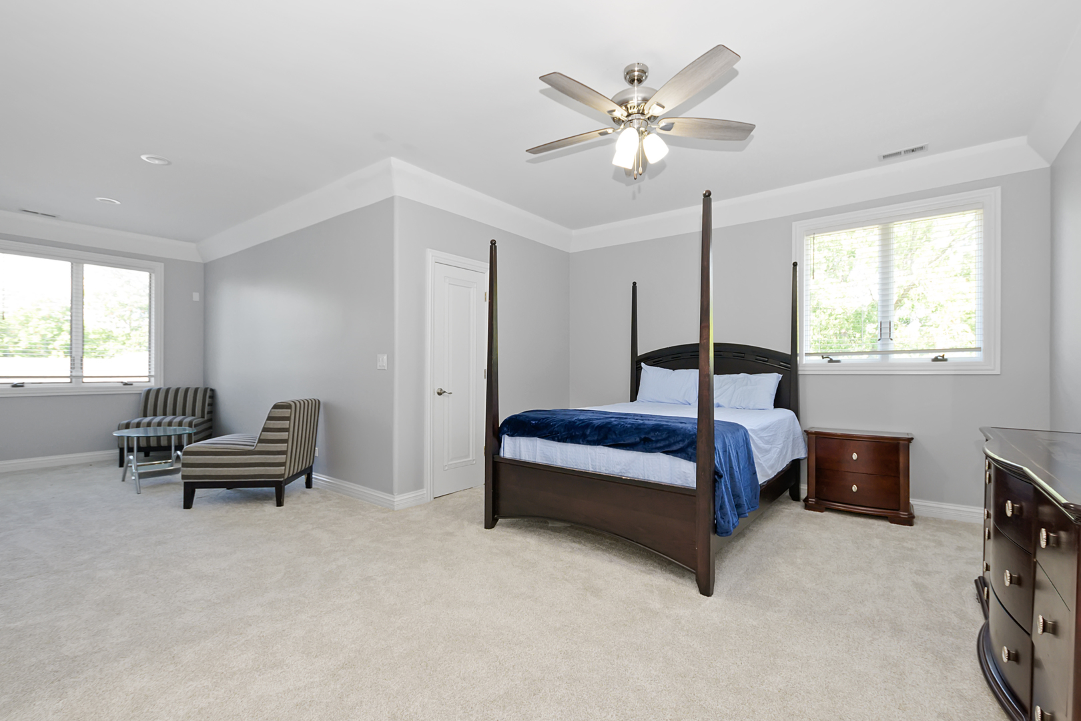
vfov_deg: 77.3
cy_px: 360
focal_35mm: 15
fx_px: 450
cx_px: 540
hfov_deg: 100.4
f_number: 7.1
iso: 250
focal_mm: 10
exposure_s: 1/15
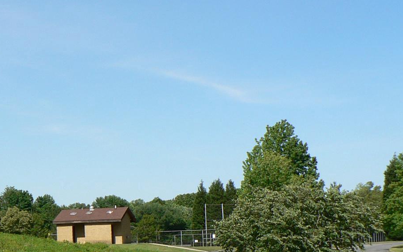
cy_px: 182
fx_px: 944
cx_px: -47
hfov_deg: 22.6
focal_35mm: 86
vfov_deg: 15.1
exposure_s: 1/400
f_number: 5
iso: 80
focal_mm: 6
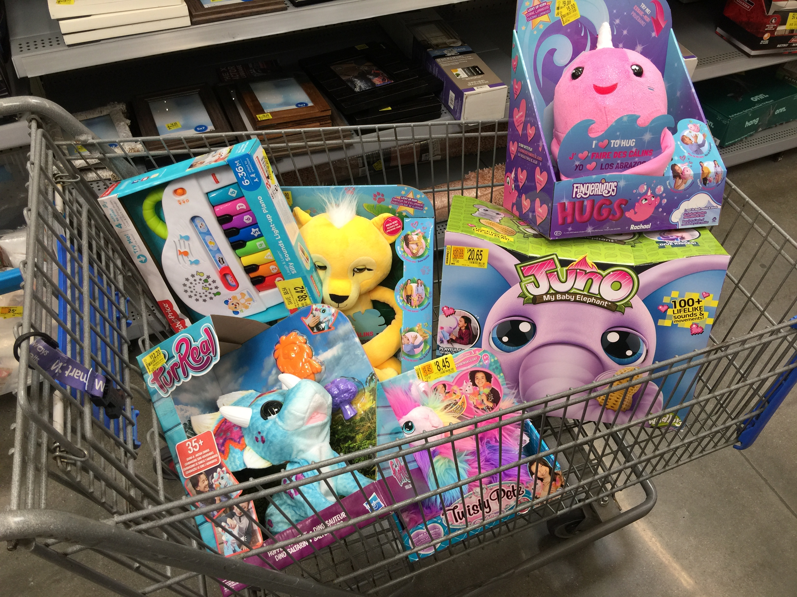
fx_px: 668
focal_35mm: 29
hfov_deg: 61.7
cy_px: 298
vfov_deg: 48.2
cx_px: 398
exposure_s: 1/30
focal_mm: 4.15
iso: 32
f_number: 2.2
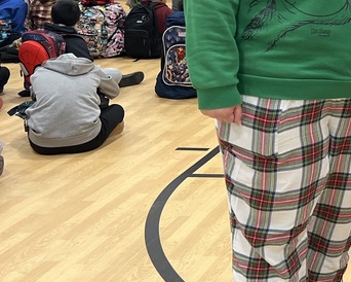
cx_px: 502
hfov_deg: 21.6
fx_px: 790
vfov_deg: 19.9
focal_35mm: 76
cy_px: 37
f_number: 1.5
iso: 125
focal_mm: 5.7
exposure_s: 1/101
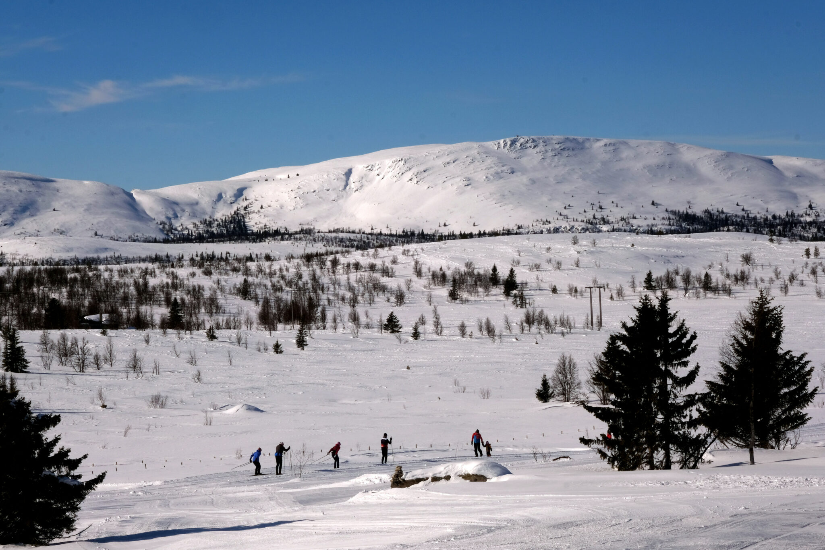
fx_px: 2085
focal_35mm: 91
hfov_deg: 22.4
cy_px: 275
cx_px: 412
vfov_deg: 15.0
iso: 160
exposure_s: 1/400
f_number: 22
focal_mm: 60.8
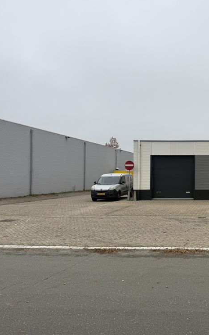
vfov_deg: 55.3
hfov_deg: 33.1
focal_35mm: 35
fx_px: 319
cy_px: 171
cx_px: 211
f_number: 1.78
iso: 80
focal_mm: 6.76
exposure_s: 1/2611
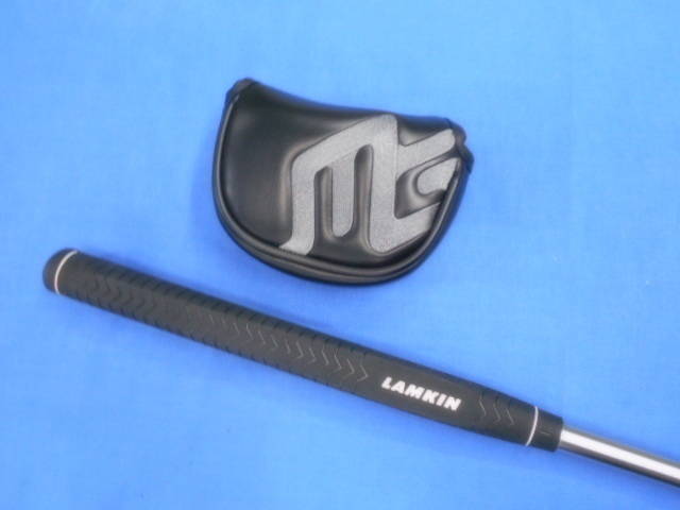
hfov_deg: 60.0
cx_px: 340
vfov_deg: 46.8
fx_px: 589
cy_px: 255
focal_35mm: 30
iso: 400
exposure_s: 1/15
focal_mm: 5.1
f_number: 3.4
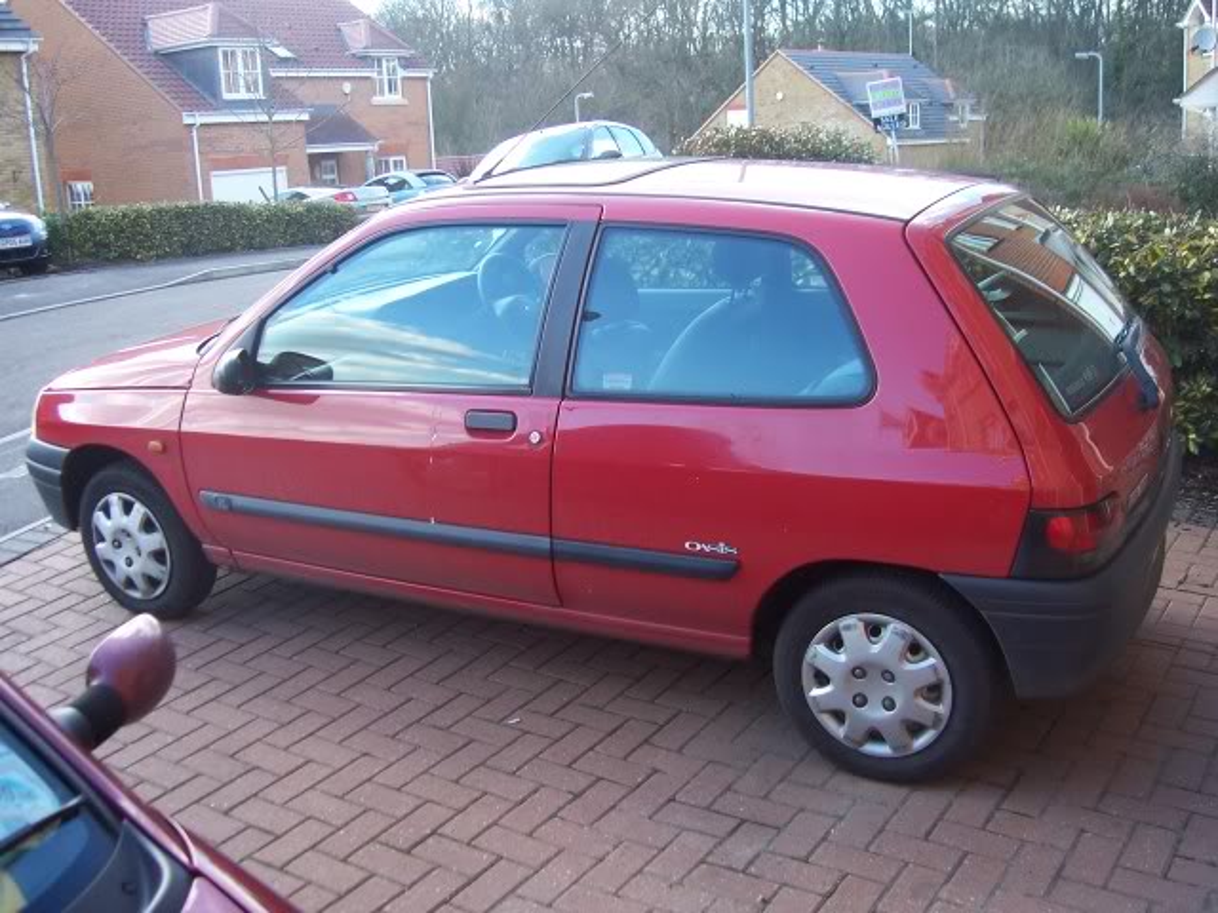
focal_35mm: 36
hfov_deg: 51.4
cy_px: 456
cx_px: 609
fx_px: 1267
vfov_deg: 39.7
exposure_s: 1/125
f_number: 3
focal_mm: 6
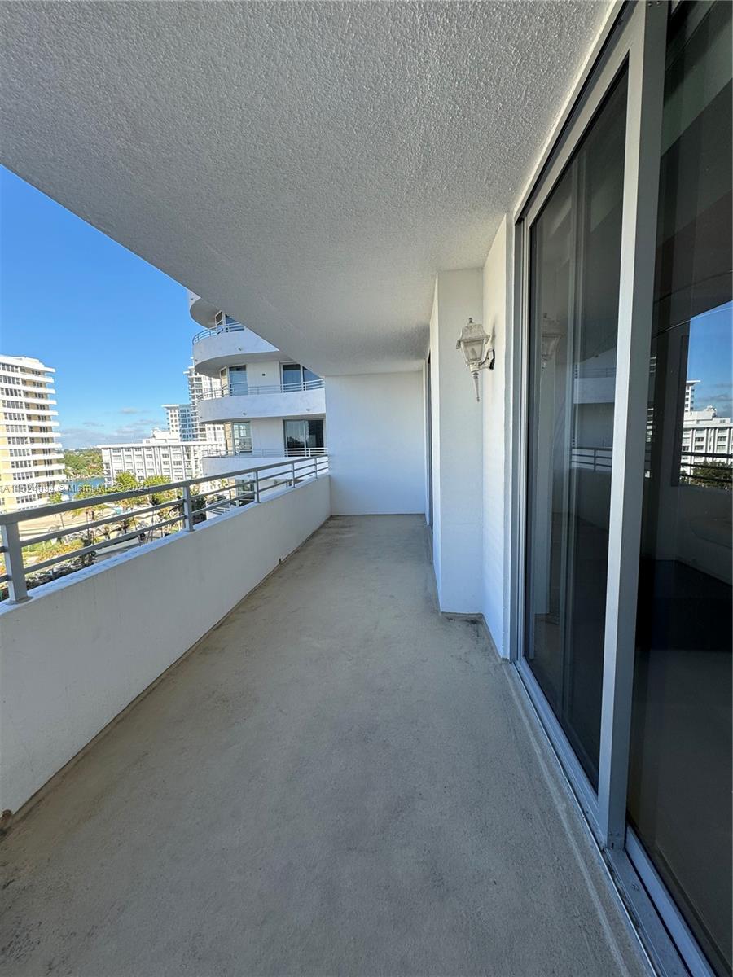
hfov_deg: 85.7
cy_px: 488
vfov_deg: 102.1
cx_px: 366
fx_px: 395
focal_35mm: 14
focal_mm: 2.22
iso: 50
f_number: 2.2
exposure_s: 1/354
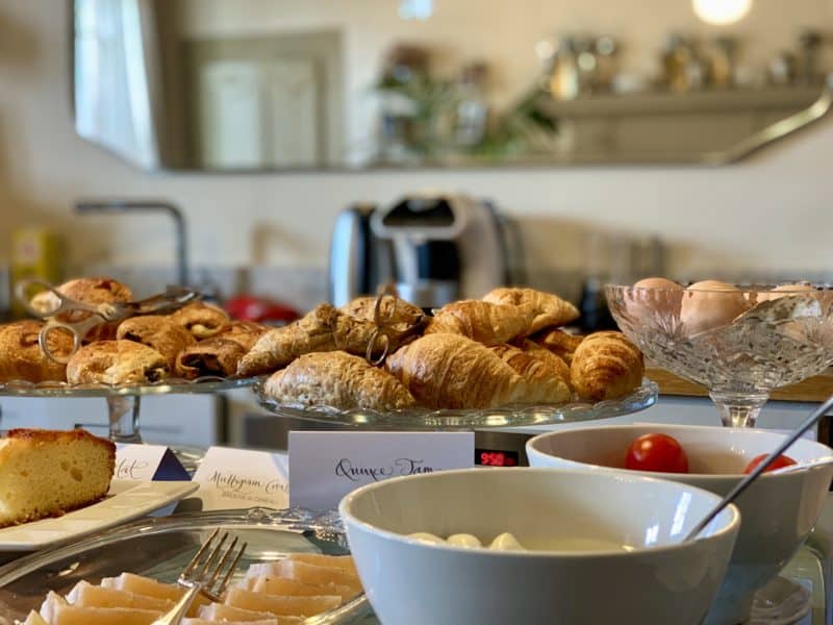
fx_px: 1251
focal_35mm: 52
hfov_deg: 36.8
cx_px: 416
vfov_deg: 28.0
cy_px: 312
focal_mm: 6
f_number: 2.4
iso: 160
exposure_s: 1/50
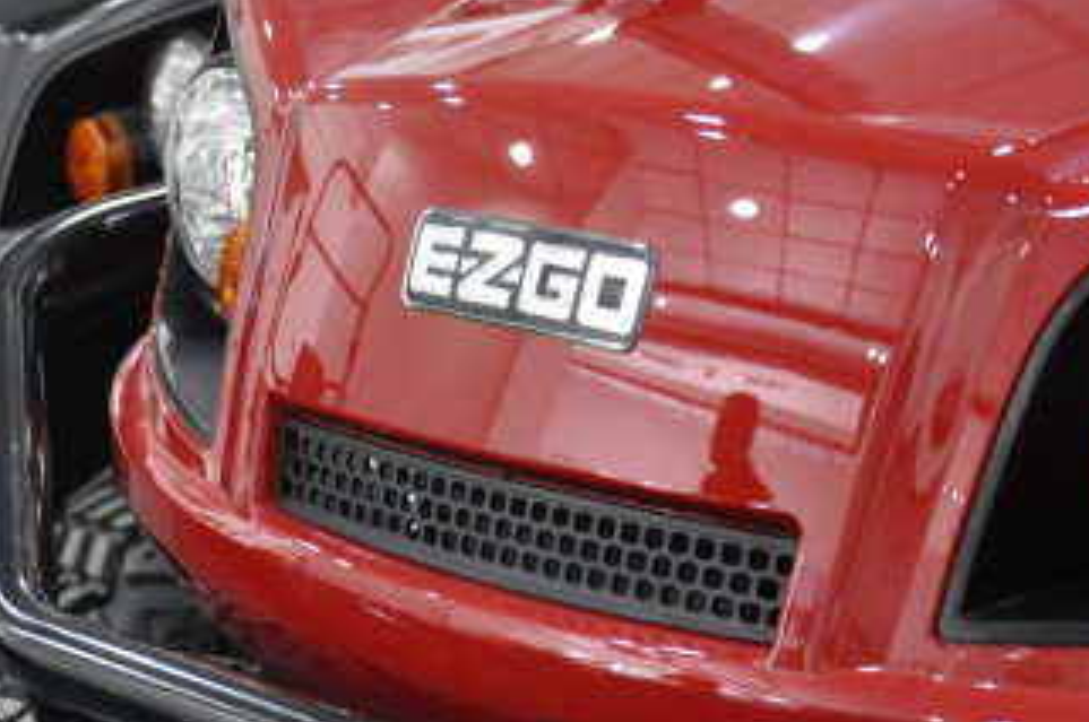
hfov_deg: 14.2
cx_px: 448
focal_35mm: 145
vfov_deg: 9.4
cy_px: 258
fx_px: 4380
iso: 3200
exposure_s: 1/60
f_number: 5
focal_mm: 50
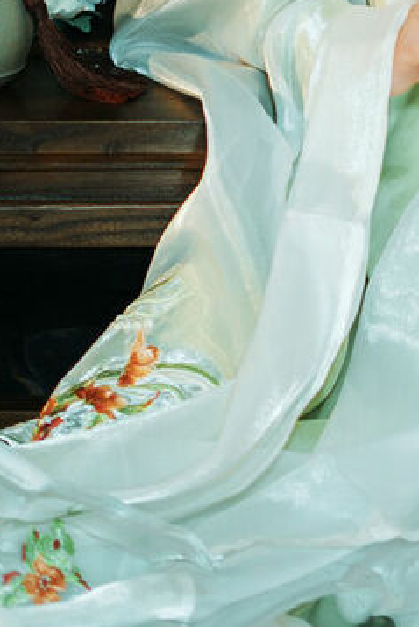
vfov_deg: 8.9
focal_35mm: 220
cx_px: 586
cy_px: -507
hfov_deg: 6.2
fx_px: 3837
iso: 200
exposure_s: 1/125
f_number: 2.2
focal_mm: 50
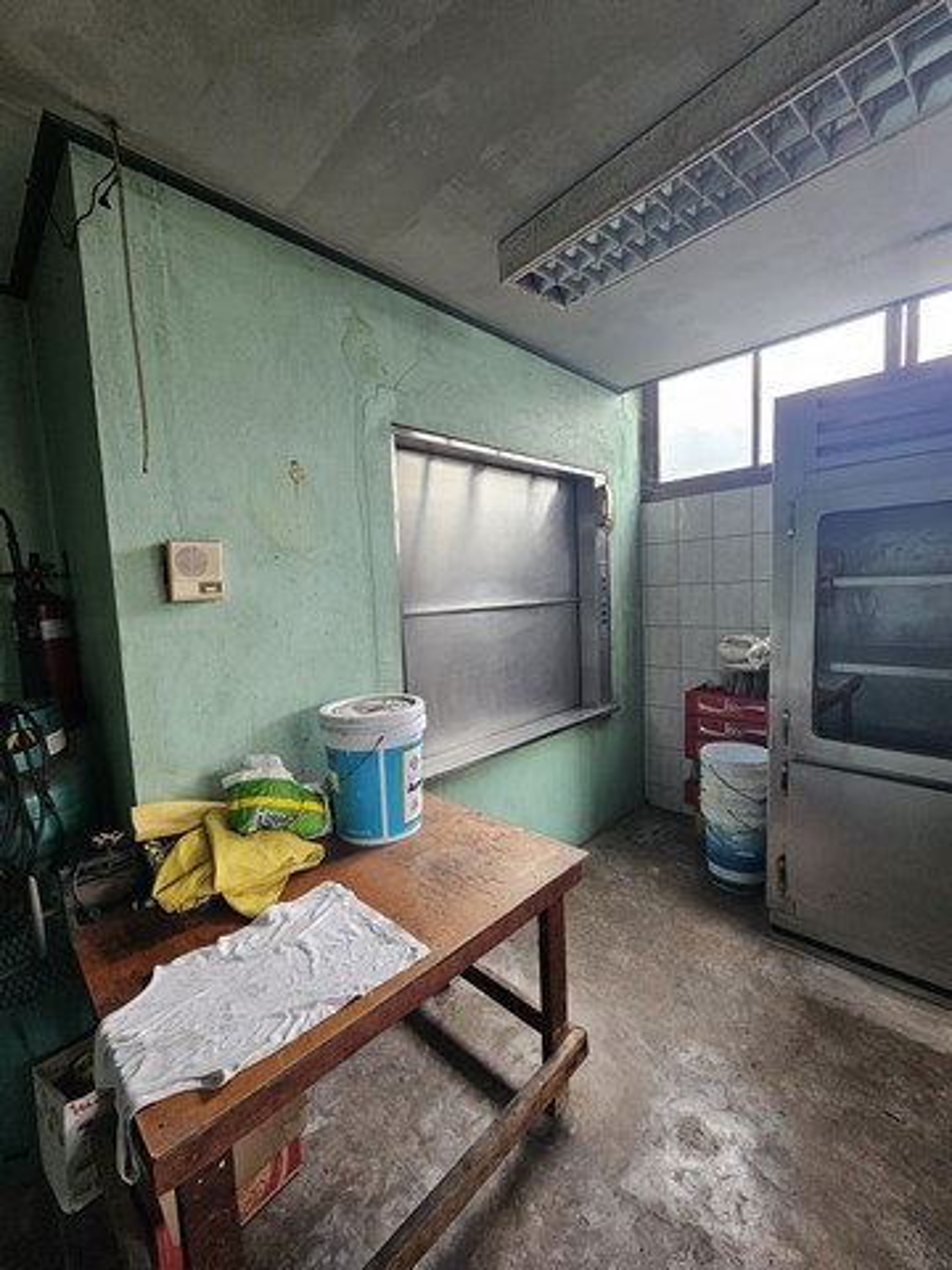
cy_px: 635
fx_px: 477
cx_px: 476
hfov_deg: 89.9
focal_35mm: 13
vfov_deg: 106.2
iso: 200
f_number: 2.2
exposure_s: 1/57.5
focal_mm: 2.2
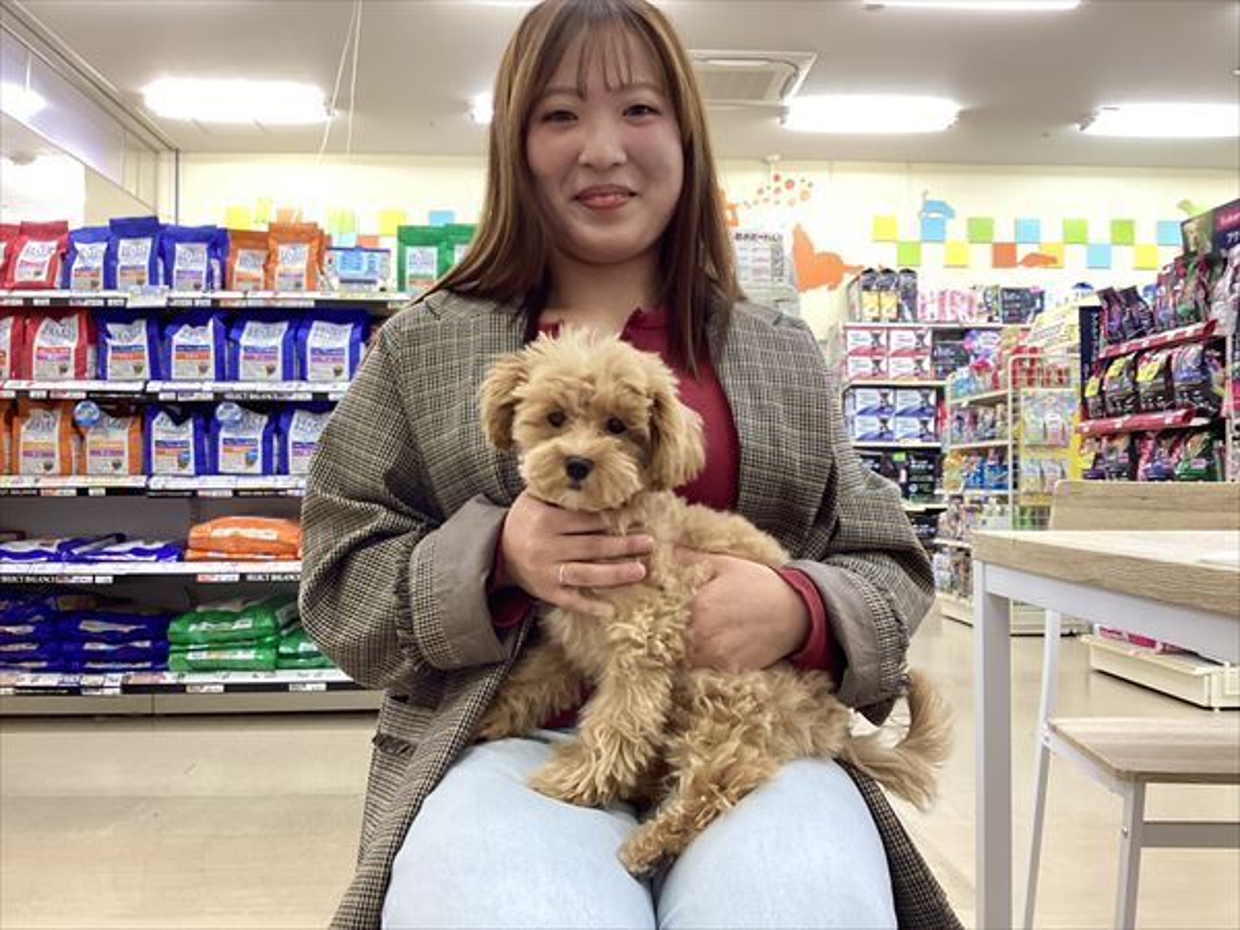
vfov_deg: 45.4
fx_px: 1110
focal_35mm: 31
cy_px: 465
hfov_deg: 58.4
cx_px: 620
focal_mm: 3.3
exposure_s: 1/60
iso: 125
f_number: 2.4
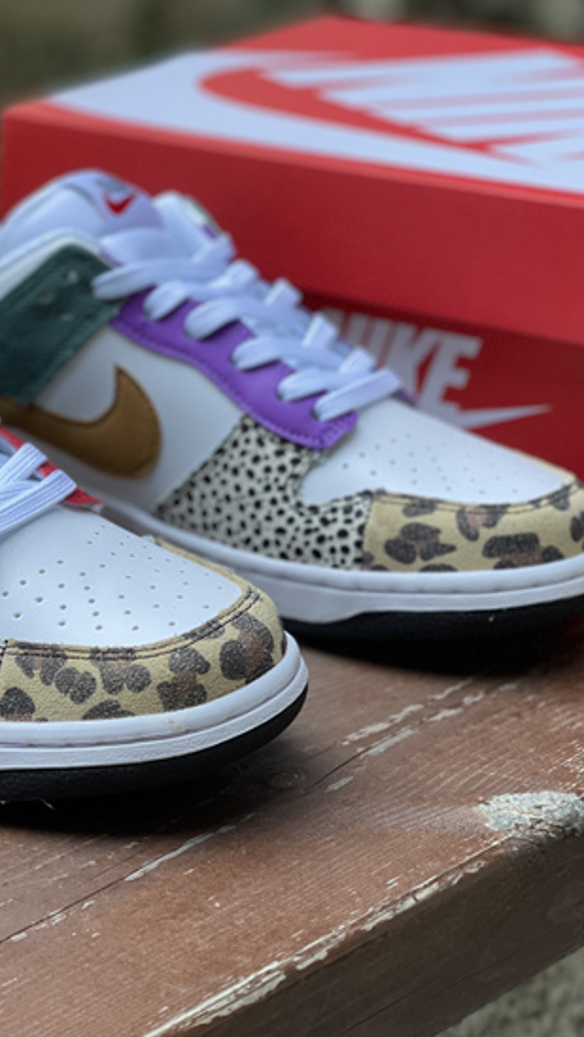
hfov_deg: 12.8
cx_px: 45
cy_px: 517
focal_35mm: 94
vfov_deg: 22.7
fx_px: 2587
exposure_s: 1/121
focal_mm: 7.5
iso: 80
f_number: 2.2
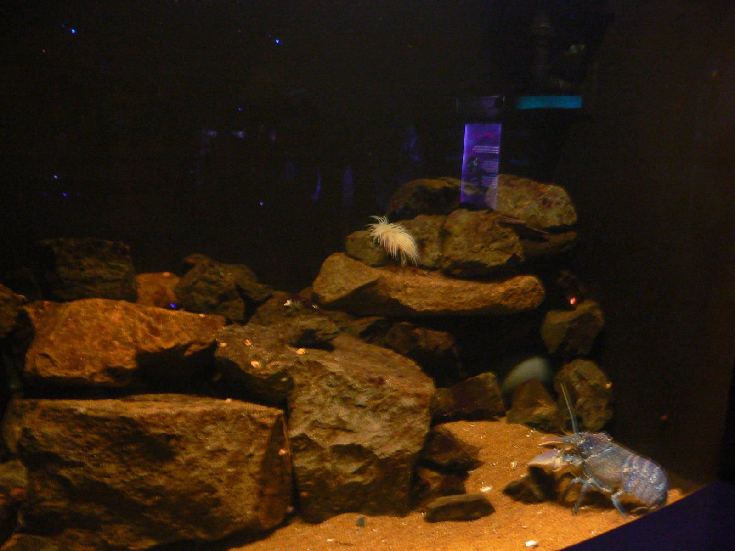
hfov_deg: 51.4
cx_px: 368
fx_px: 764
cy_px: 276
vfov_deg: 39.7
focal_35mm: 36
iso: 200
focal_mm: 6
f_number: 2.8
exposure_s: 1/4
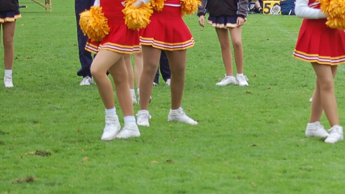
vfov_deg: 5.0
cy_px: -14
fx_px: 2196
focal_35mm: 240
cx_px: 377
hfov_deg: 8.9
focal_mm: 70
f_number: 4
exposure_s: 1/500
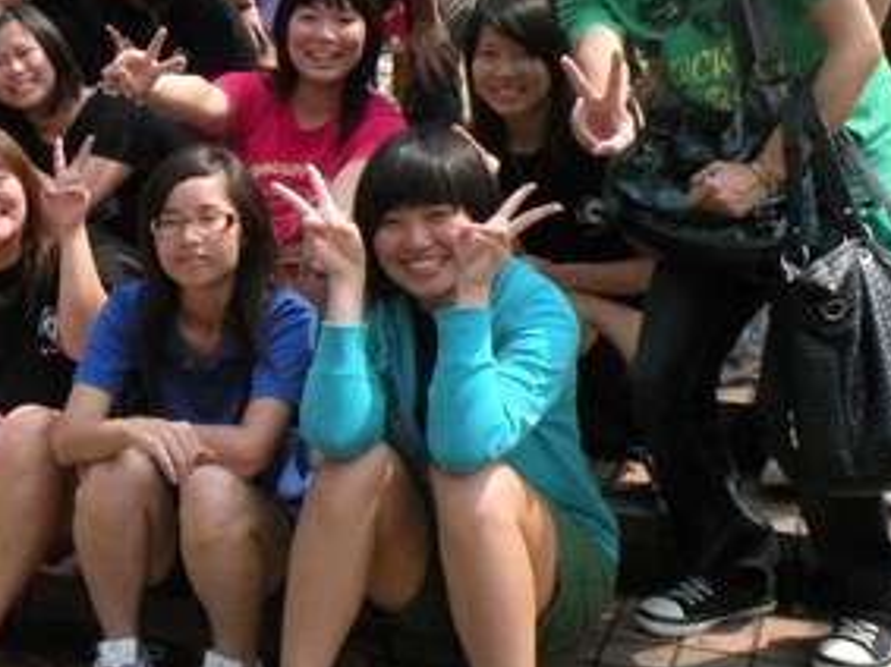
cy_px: 25
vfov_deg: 20.4
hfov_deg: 26.7
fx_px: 1801
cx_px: 60
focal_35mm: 70
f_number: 5
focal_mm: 5.8
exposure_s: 1/2000
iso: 400
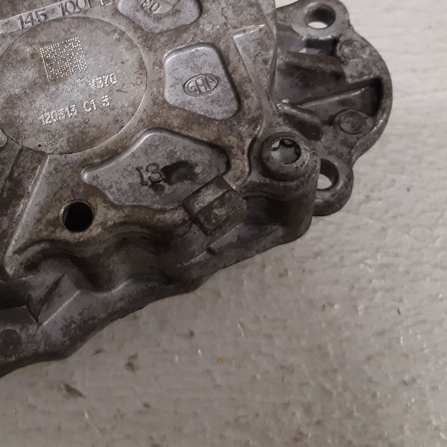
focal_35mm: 47
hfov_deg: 34.3
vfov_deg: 35.3
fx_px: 687
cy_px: 112
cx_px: 55
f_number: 1.7
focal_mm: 3.93
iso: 200
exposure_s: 1/50
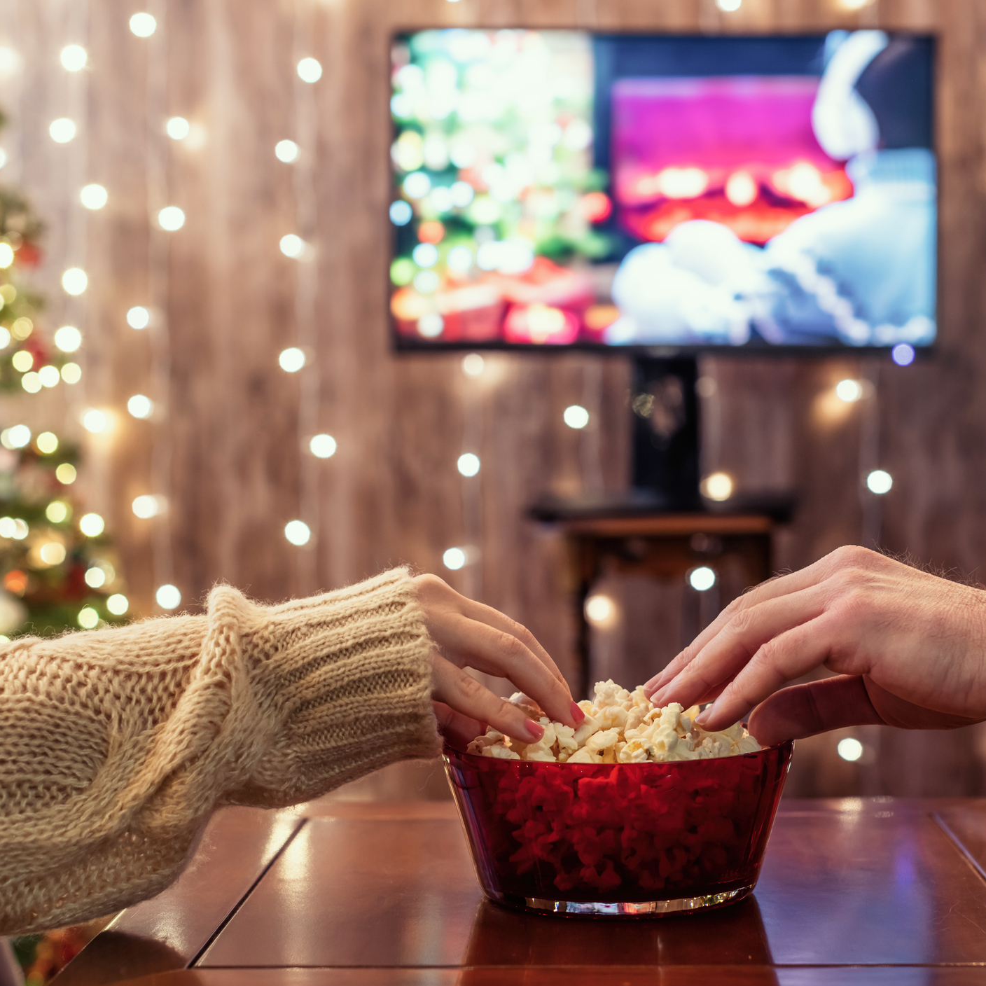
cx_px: 607
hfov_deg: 26.8
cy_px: 494
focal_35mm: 64
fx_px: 2062
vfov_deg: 26.9
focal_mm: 50
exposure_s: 1/13
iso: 200
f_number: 4
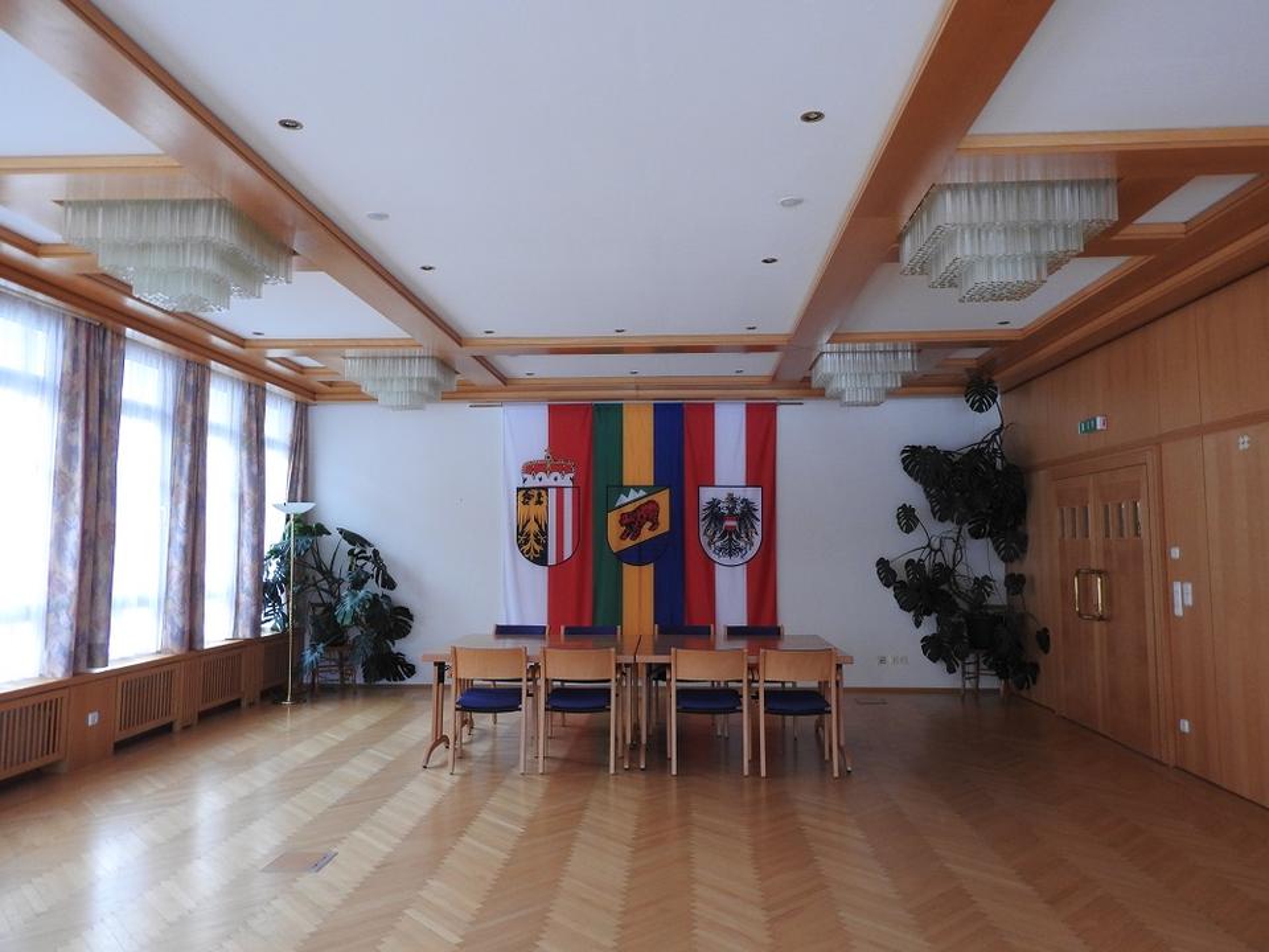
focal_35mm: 24
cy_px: 476
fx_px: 880
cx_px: 634
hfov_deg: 71.6
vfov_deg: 56.8
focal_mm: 4.3
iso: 160
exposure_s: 1/30
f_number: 3.3
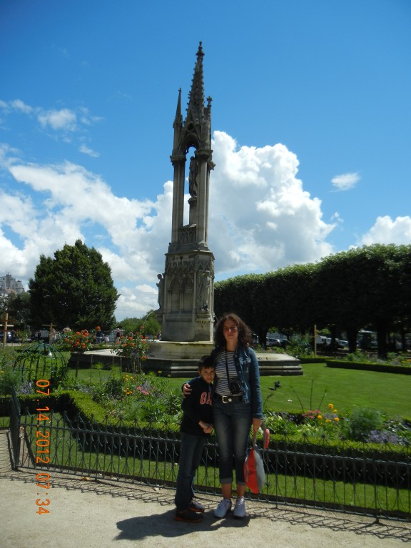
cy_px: 274
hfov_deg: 46.8
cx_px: 206
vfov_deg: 60.0
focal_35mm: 30
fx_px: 475
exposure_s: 1/590
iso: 160
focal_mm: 5.4
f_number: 7
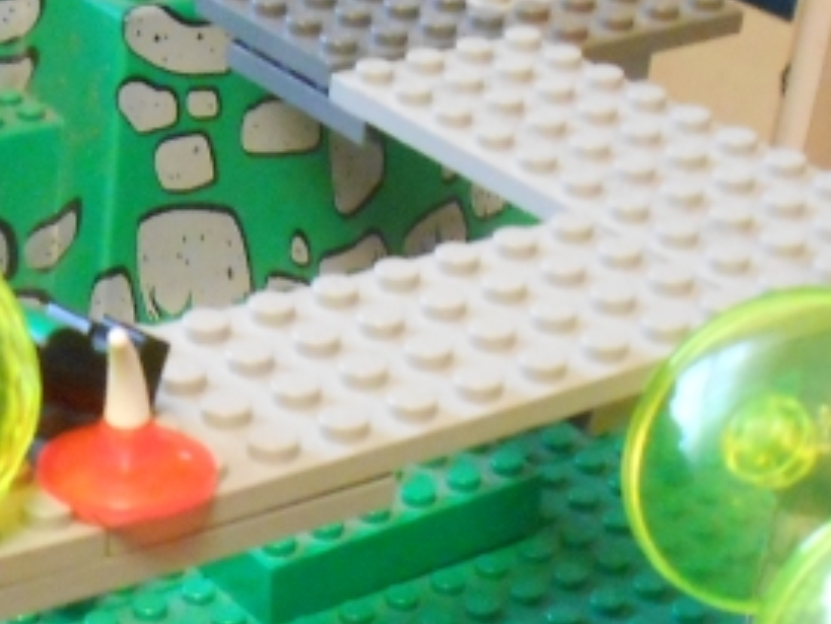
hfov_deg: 22.0
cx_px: 177
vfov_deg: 15.6
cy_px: 895
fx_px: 2113
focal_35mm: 88
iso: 800
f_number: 3.8
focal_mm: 5.3
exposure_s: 1/2.5
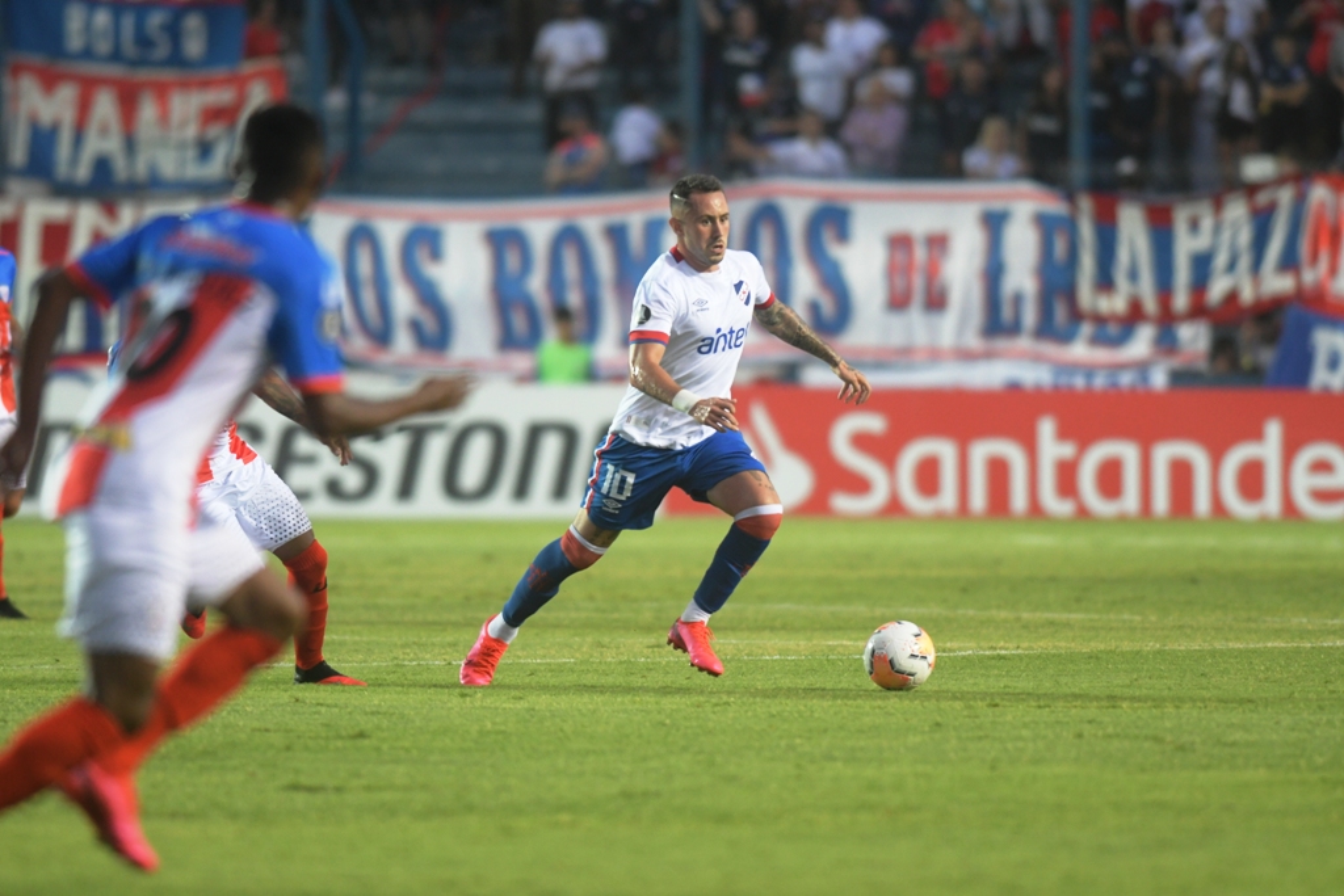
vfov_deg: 3.1
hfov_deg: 4.6
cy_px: 448
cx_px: 672
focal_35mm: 450
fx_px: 16801
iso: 1600
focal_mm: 300
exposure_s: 1/640
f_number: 3.2
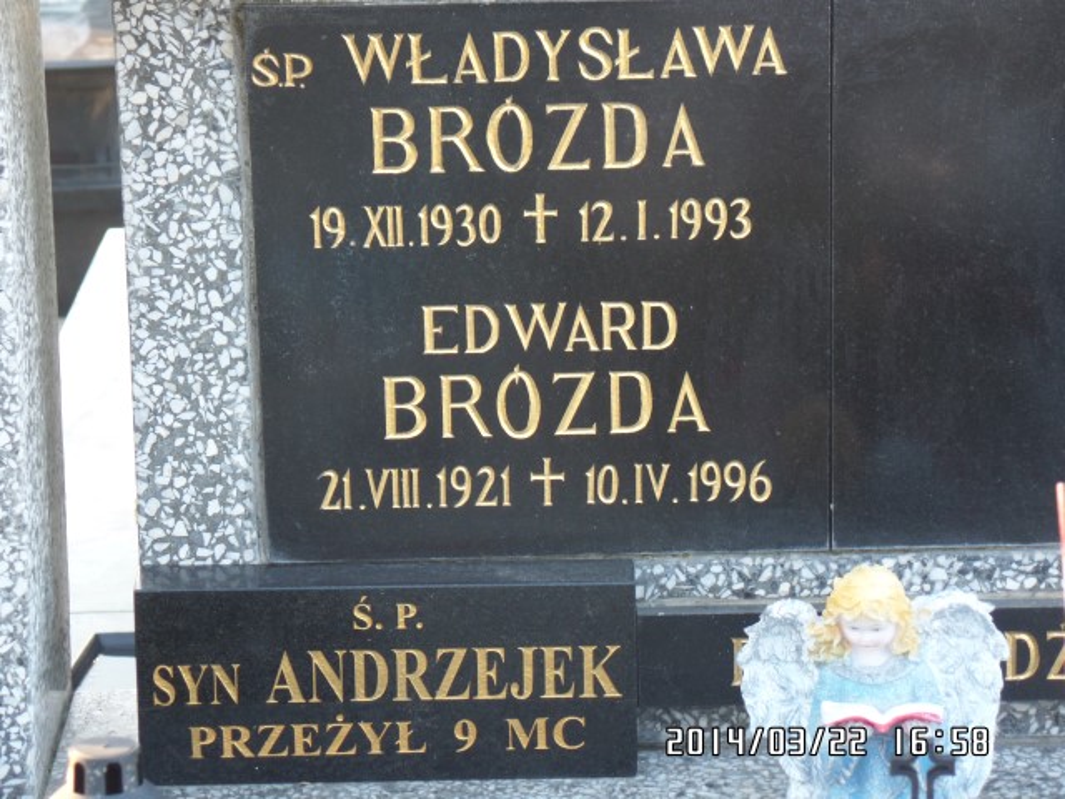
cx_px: 532
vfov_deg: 10.5
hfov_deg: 14.0
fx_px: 4338
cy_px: 400
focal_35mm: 141
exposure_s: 1/60
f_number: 4.2
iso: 240
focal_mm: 25.2
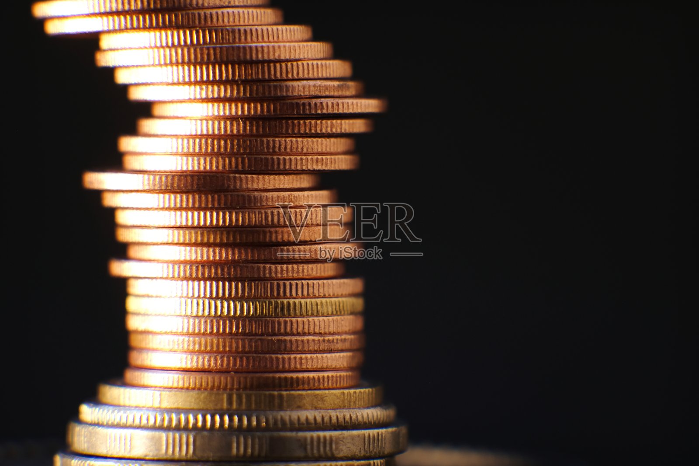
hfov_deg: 16.0
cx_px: 350
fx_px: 2485
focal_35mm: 128
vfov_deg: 10.7
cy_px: 233
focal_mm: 85
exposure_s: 1/125
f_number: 4
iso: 500
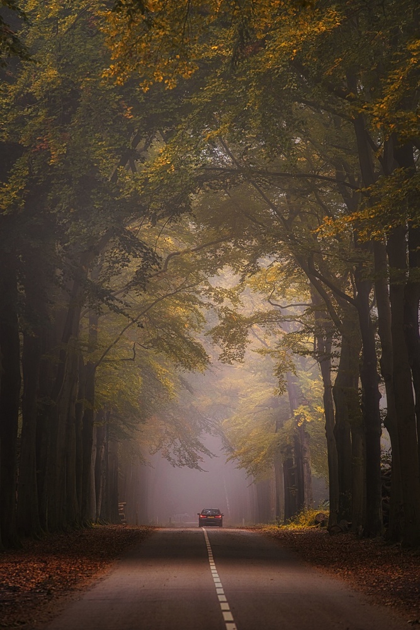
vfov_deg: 10.3
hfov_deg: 6.9
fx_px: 3499
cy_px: 315
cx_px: 210
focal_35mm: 200
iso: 640
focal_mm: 200
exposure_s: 1/80
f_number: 7.1
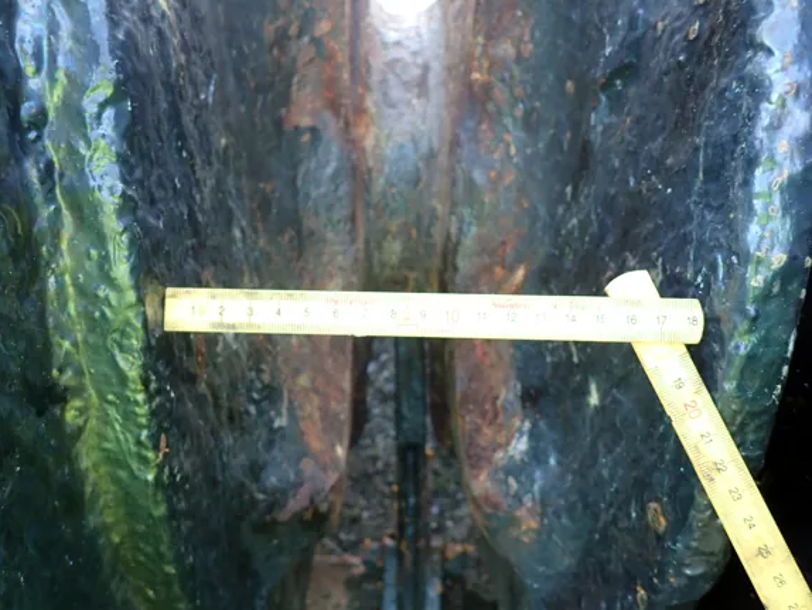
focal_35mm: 27
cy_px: 312
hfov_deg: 65.2
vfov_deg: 51.4
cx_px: 379
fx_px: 634
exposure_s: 1/40
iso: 200
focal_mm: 4.5
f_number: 2
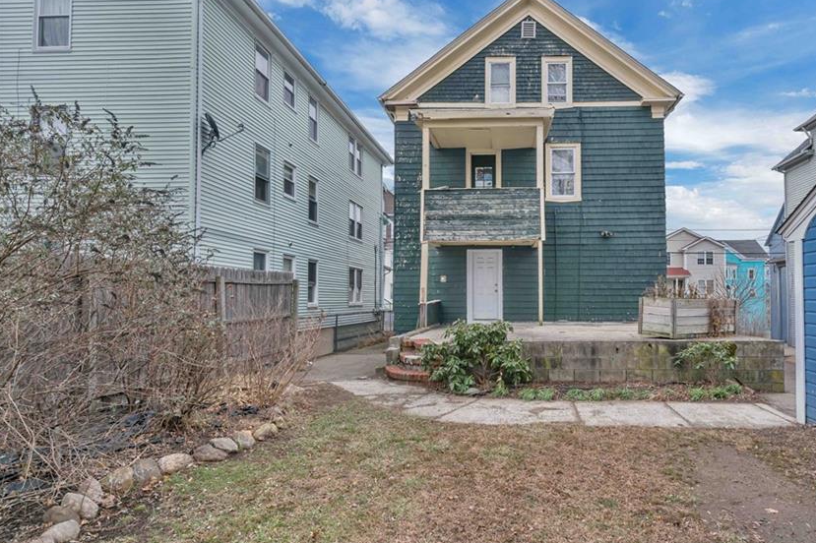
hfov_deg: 80.0
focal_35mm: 21
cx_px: 500
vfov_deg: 59.4
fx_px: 476
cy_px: 279
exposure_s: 1/25
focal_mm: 17
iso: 400
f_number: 11
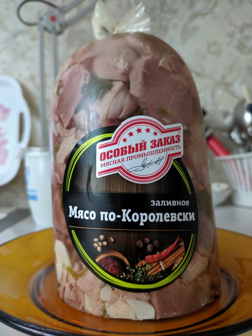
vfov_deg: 67.3
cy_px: 168
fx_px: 252
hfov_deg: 53.1
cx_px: 126
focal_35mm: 26
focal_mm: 4.77
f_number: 1.75
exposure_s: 1/33.3
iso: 1152
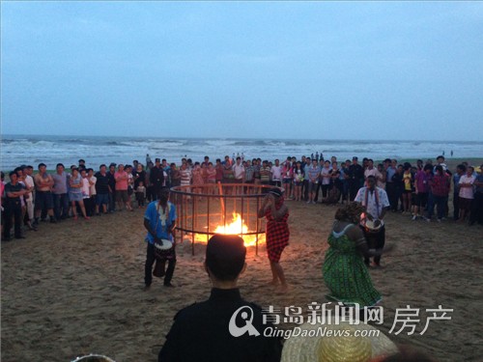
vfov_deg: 42.9
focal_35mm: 33
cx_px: 242
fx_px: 460
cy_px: 181
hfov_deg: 55.4
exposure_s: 1/20
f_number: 2.4
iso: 250
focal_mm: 4.13
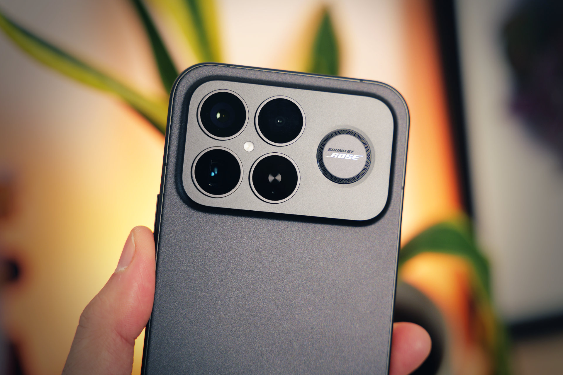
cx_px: 282
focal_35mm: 58
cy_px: 188
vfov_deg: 23.4
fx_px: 907
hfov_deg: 34.5
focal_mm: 58
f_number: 2.8
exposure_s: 1/80
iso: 200
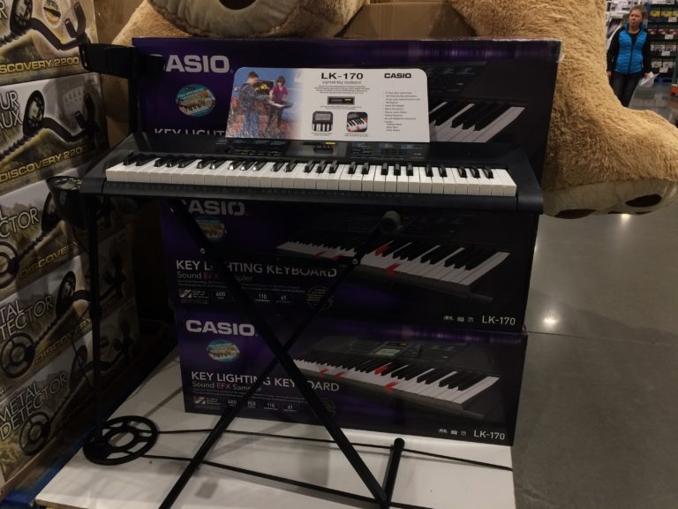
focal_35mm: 29
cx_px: 339
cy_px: 254
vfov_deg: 48.2
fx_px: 568
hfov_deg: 61.7
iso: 80
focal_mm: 4.15
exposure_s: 1/30
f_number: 2.2
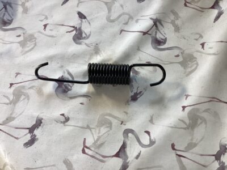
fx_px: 203
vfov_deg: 45.4
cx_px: 114
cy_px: 85
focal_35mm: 31
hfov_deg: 58.4
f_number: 2.4
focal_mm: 3.3
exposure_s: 1/60
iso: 160
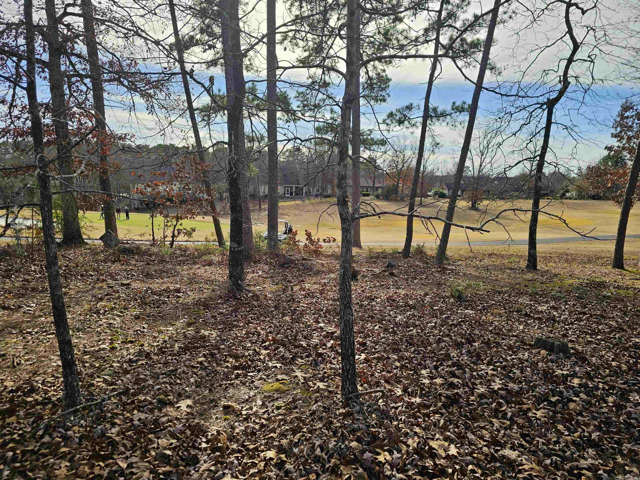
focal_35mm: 23
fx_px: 425
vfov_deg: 58.9
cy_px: 240
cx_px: 320
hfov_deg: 73.9
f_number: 1.7
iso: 10
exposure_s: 1/591
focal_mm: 6.3
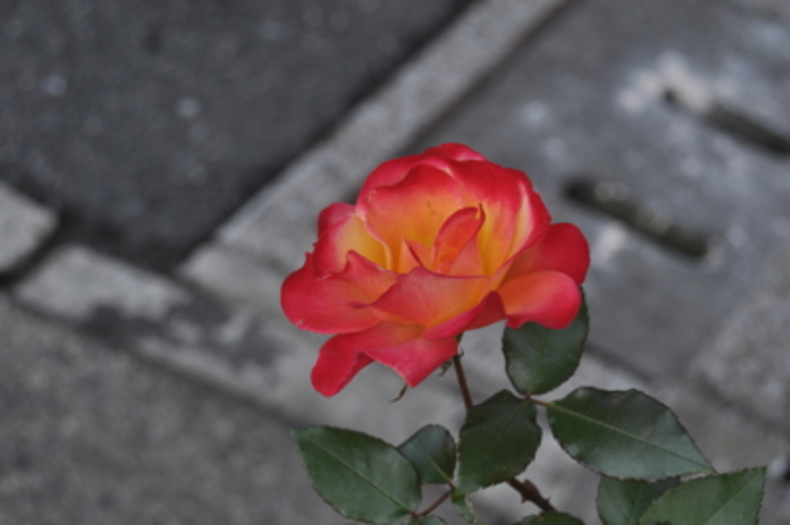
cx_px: 395
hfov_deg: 17.1
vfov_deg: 11.4
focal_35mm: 120
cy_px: 262
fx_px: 2631
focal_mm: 80
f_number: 8
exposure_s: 1/90
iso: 200
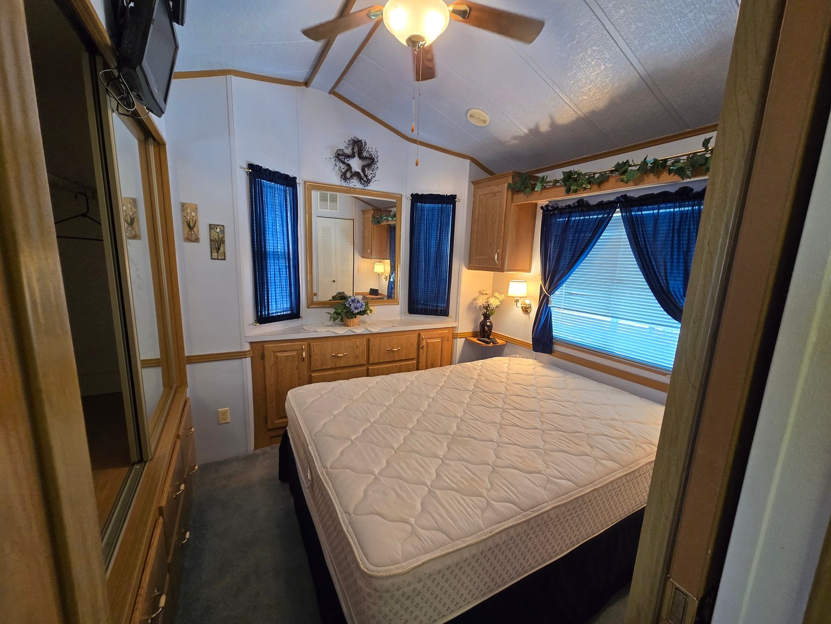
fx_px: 312
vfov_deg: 89.9
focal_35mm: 13
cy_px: 312
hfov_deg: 106.2
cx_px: 416
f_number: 2.2
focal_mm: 2.2
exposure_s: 1/60
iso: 200
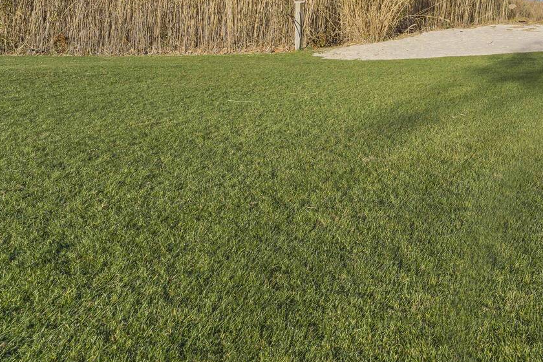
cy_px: -47
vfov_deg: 34.7
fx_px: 483
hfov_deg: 46.9
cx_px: 564
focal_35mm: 32
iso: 250
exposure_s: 1/400
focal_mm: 14
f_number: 9
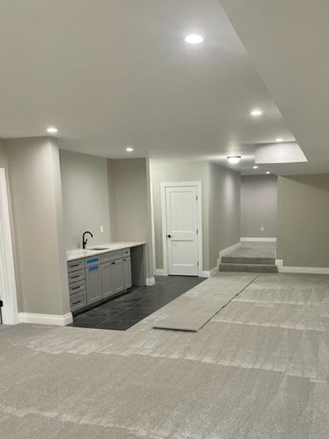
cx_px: 198
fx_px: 406
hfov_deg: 43.9
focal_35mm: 32
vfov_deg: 56.3
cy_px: 268
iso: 100
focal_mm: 4.2
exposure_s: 1/60
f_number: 1.6
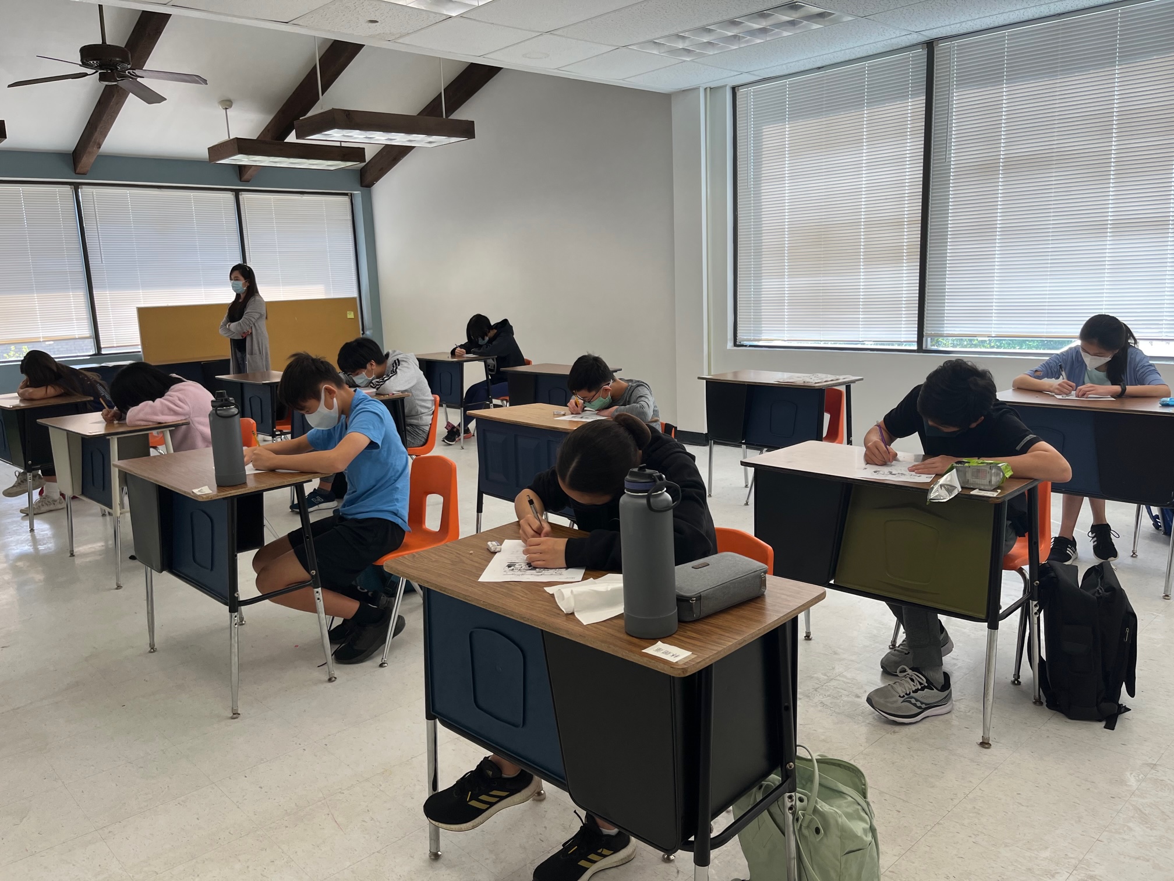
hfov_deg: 67.3
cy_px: 440
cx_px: 587
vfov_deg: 53.1
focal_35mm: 26
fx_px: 882
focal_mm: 5.1
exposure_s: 1/120
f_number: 1.6
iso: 40
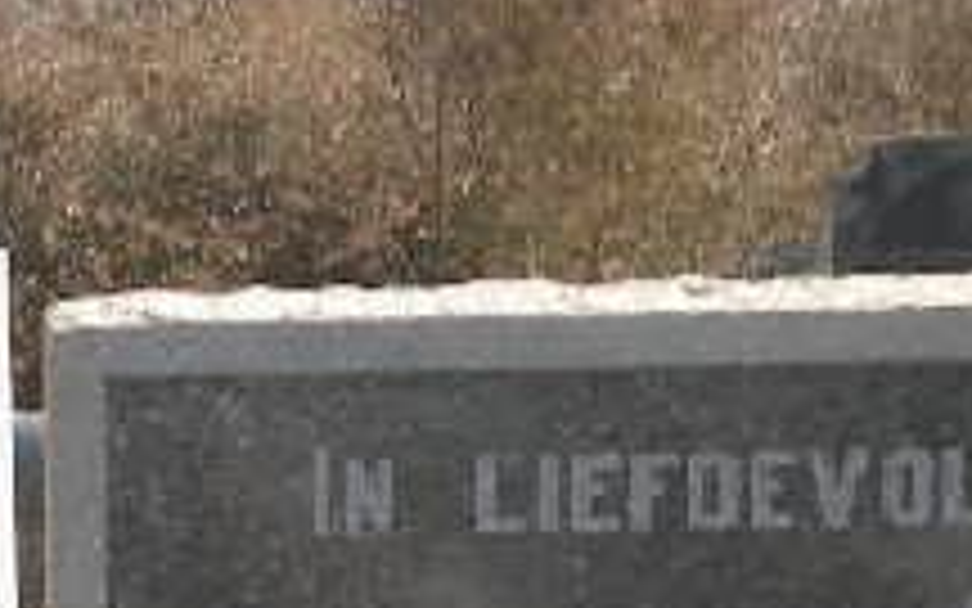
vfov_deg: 4.3
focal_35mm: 306
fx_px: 8106
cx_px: -338
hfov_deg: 6.8
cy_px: 1045
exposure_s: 1/163
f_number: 5.6
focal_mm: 9.3
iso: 80
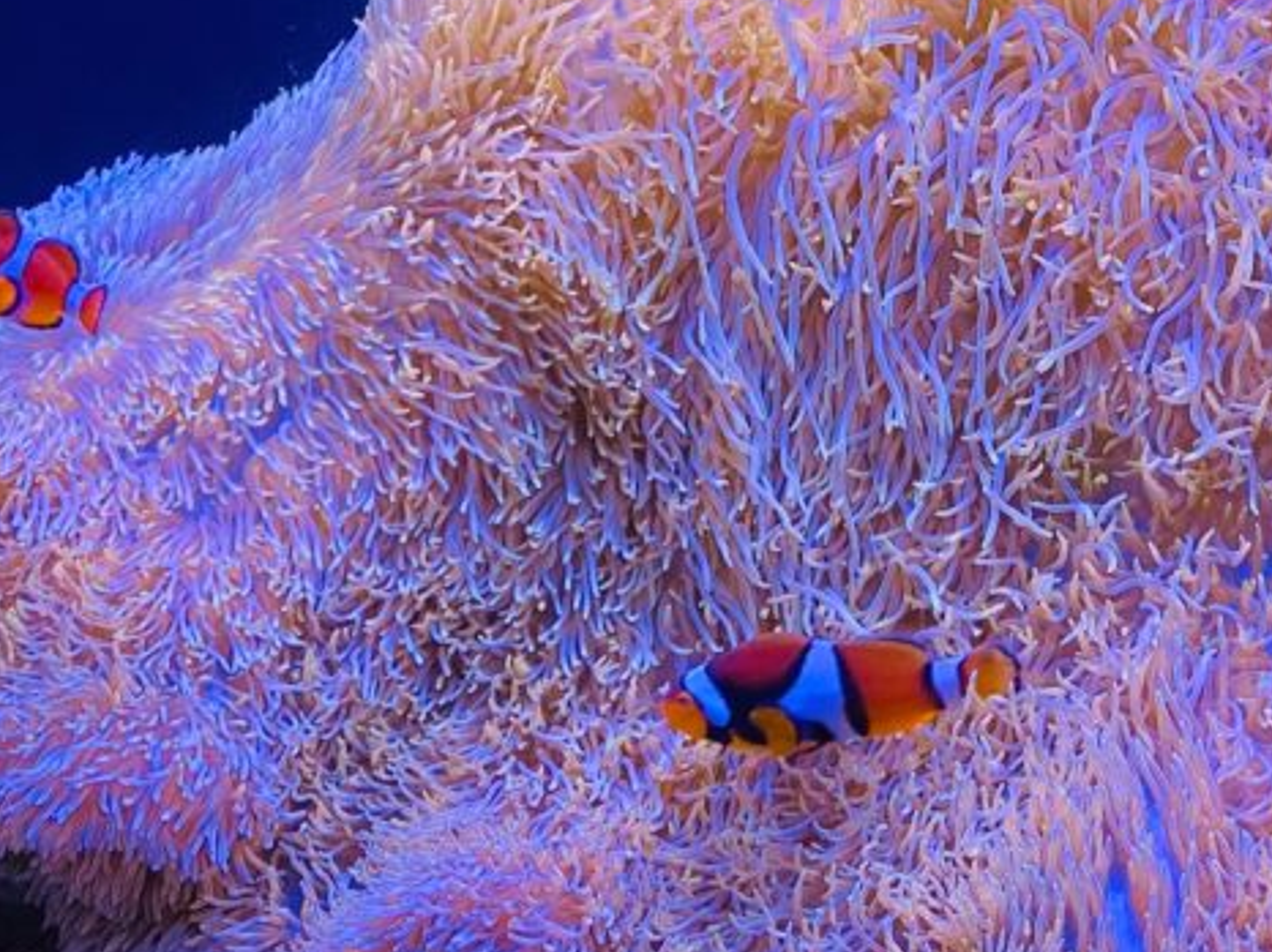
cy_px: 136
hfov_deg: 28.7
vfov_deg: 21.5
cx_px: 890
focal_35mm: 67
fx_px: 2461
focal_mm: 4.25
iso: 125
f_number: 1.8
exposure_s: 1/84
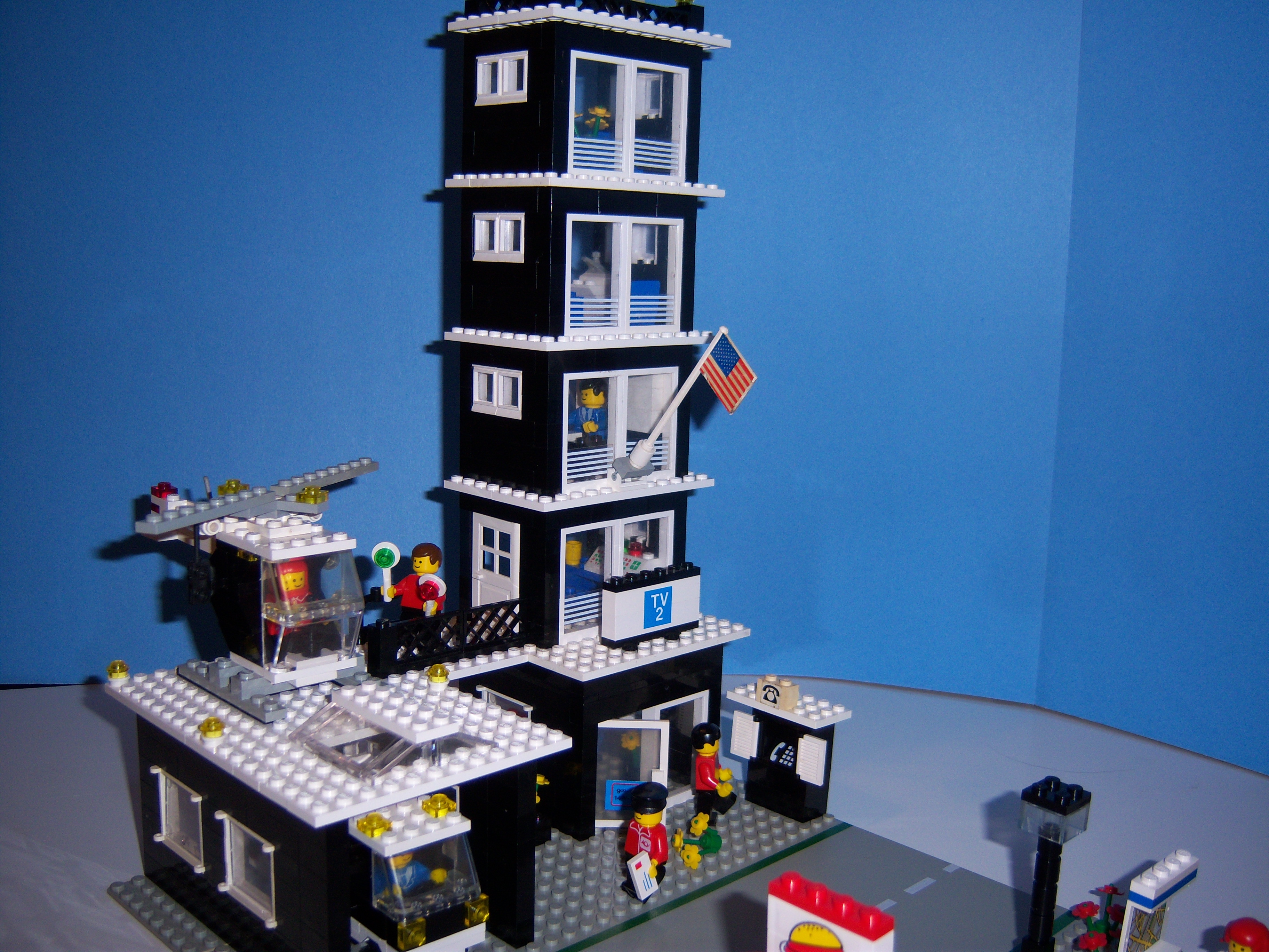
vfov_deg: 39.7
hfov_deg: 51.4
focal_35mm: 36
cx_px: 634
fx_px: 1320
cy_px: 476
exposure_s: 1/60
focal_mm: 7.5
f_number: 2.8
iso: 80
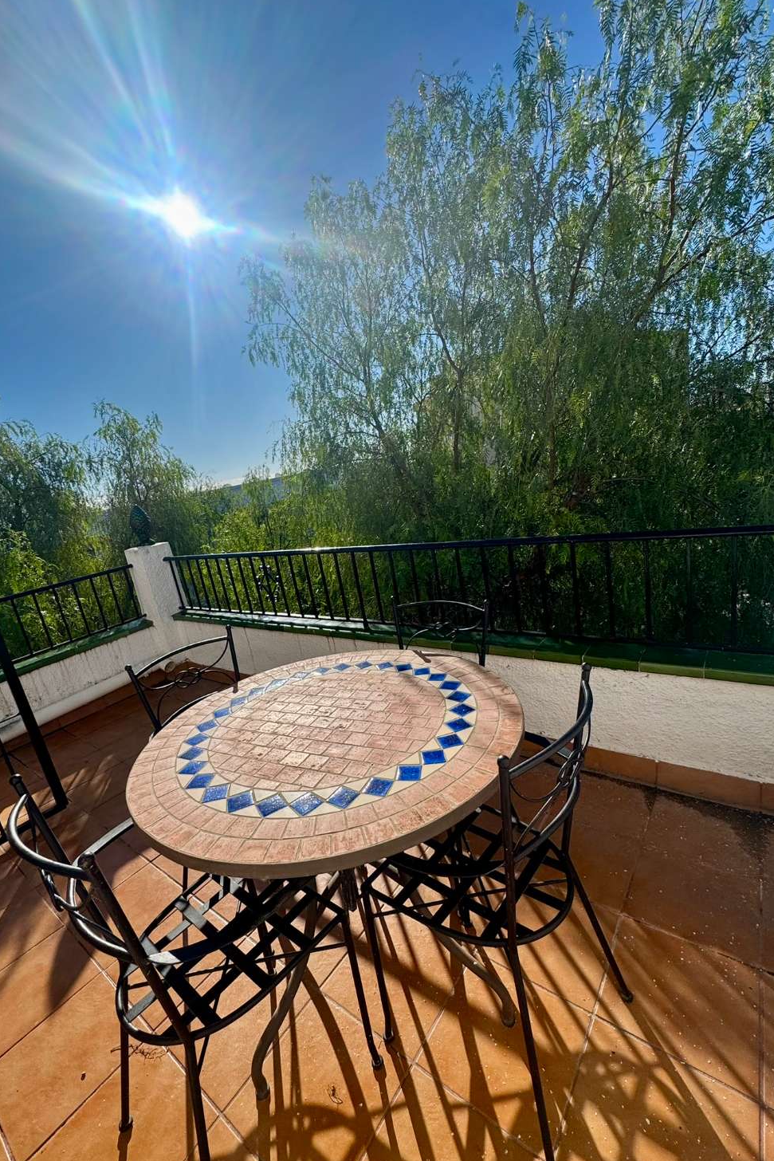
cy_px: 590
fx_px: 484
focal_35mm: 15
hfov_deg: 77.3
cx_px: 369
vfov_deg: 100.4
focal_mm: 2.22
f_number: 2.2
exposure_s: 1/3906
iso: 40
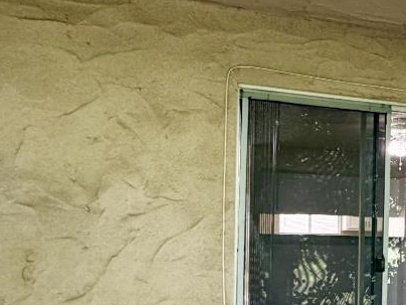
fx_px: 610
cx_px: 404
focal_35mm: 52
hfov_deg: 33.7
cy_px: 240
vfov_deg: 27.5
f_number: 2.2
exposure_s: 1/121
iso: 250
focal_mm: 2.22
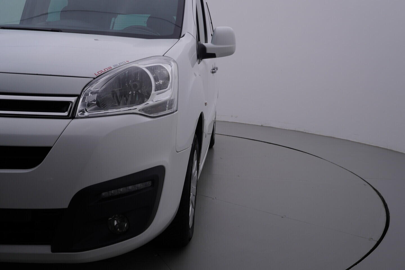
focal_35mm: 36
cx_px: 202
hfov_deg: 53.1
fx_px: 405
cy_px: 135
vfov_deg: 36.9
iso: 125
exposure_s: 1/125
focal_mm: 24
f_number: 5.6
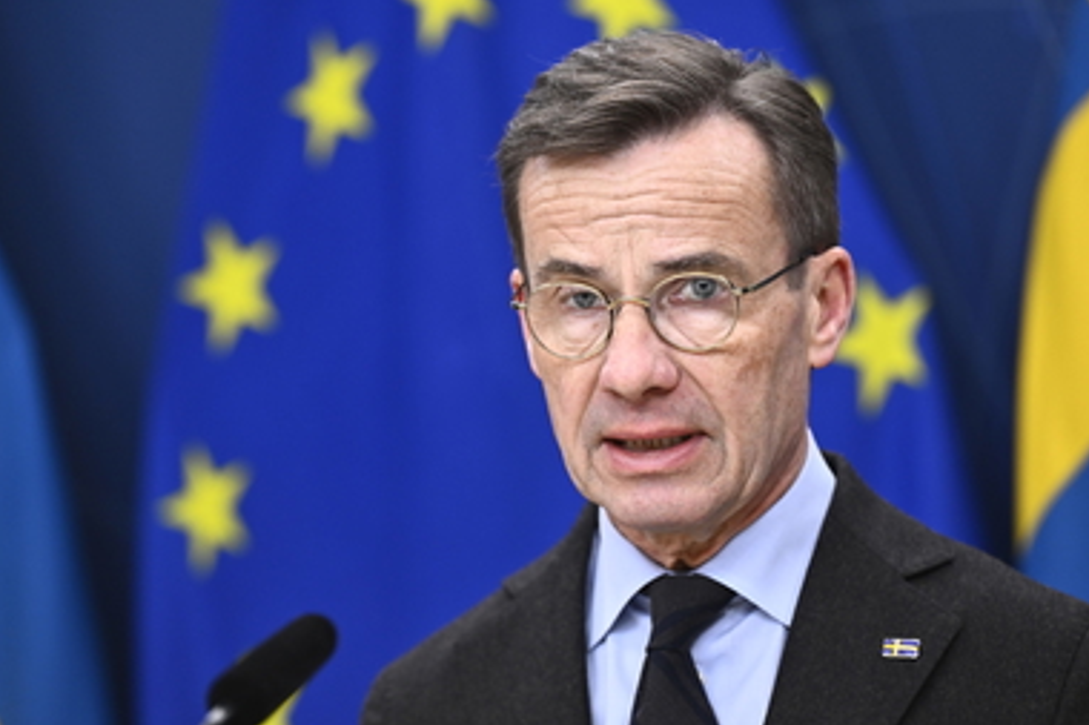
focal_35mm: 192
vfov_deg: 7.1
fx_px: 5805
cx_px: 547
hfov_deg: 10.7
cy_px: 361
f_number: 4
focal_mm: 190
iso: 1000
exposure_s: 1/200
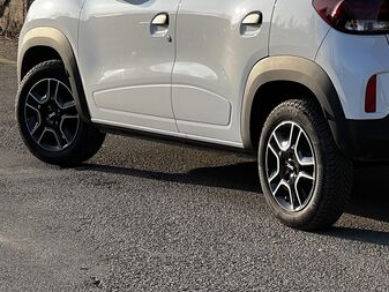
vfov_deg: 8.8
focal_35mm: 168
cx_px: 327
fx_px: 1889
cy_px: 61
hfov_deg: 11.7
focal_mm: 9
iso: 32
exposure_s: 1/389
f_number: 2.8
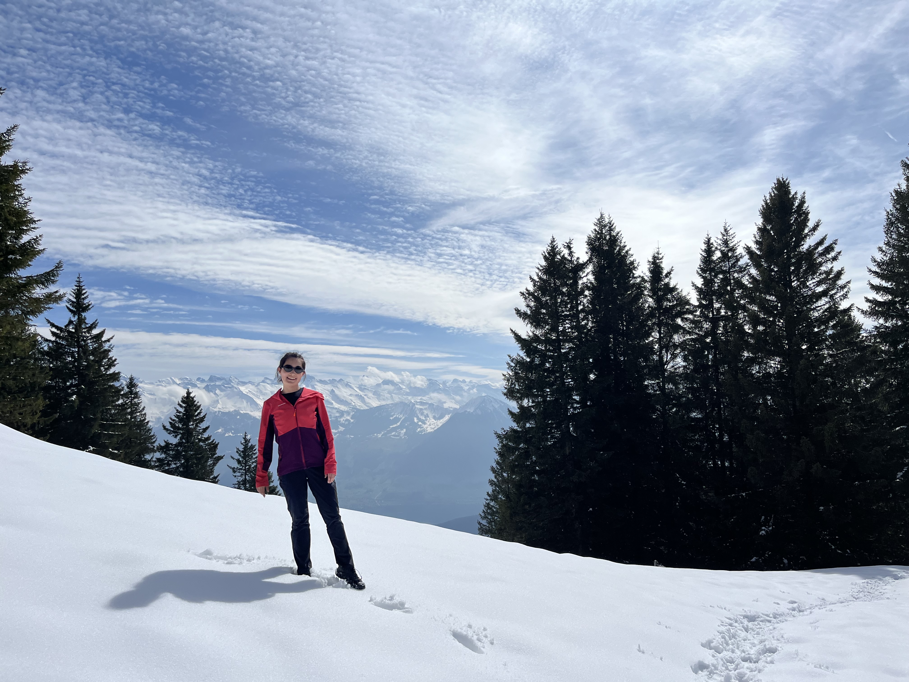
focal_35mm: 26
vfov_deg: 53.1
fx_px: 683
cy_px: 341
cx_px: 454
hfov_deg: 67.3
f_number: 1.6
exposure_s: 1/15152
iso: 50
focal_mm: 5.1
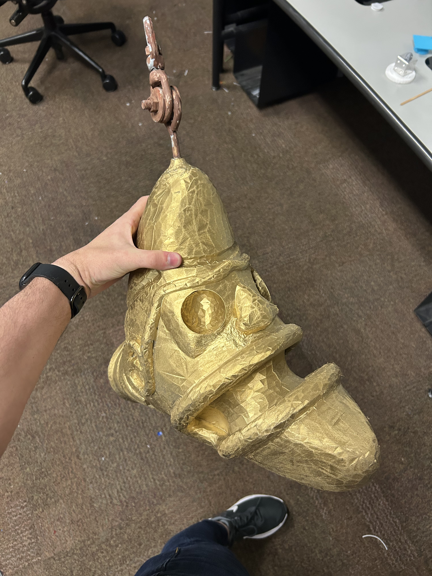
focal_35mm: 26
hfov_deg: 53.1
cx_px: 216
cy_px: 288
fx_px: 433
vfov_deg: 67.3
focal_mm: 5.7
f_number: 1.5
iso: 400
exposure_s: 1/60
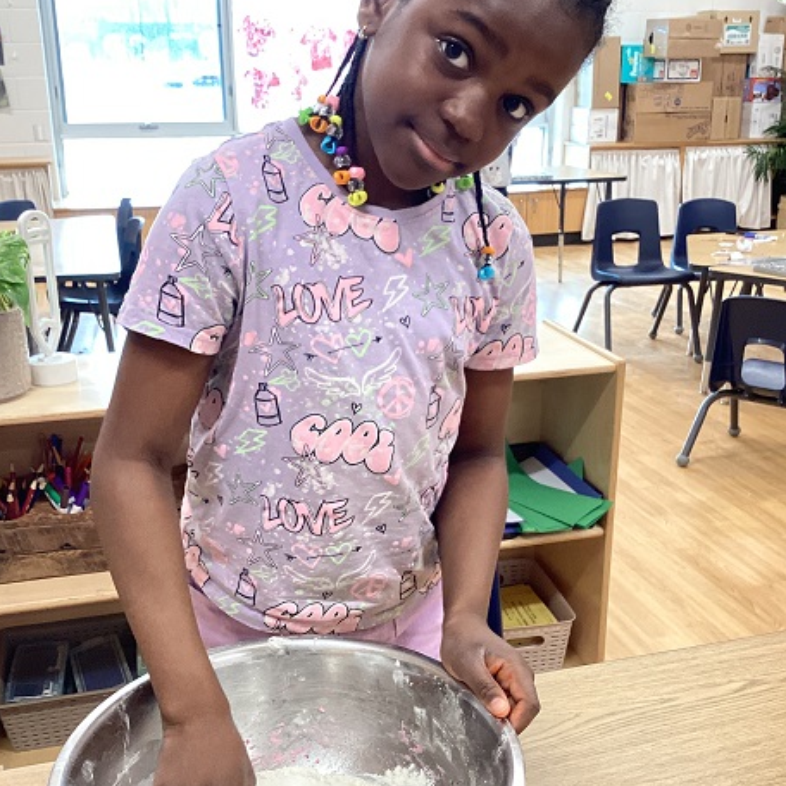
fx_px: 1028
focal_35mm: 40
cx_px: 391
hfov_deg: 41.9
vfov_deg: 41.7
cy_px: 458
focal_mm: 3.3
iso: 125
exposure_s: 1/60
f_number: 2.4
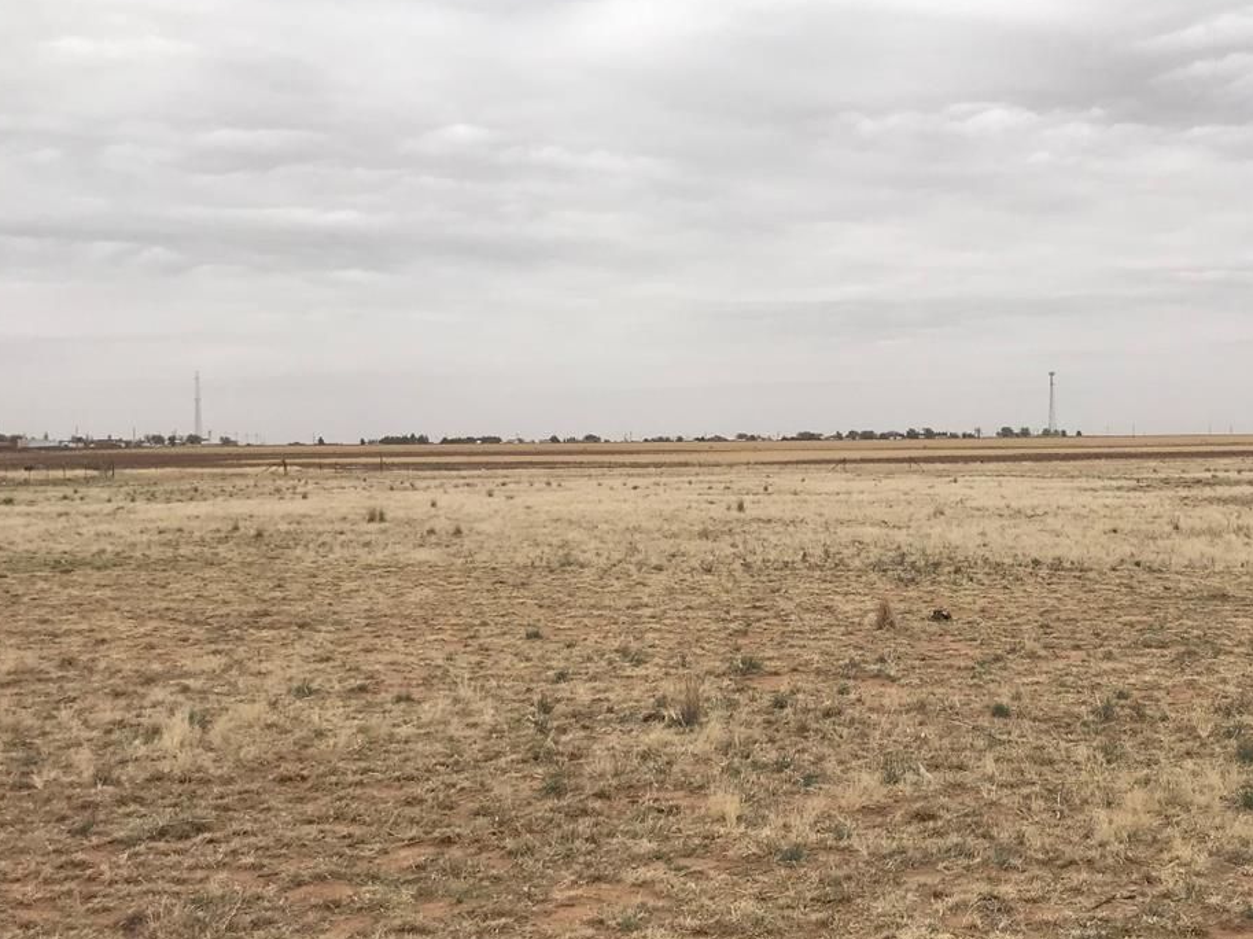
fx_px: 1664
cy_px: 489
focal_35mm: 46
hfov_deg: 40.5
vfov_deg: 31.5
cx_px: 881
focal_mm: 3.99
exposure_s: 1/4566
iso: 20
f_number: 1.8
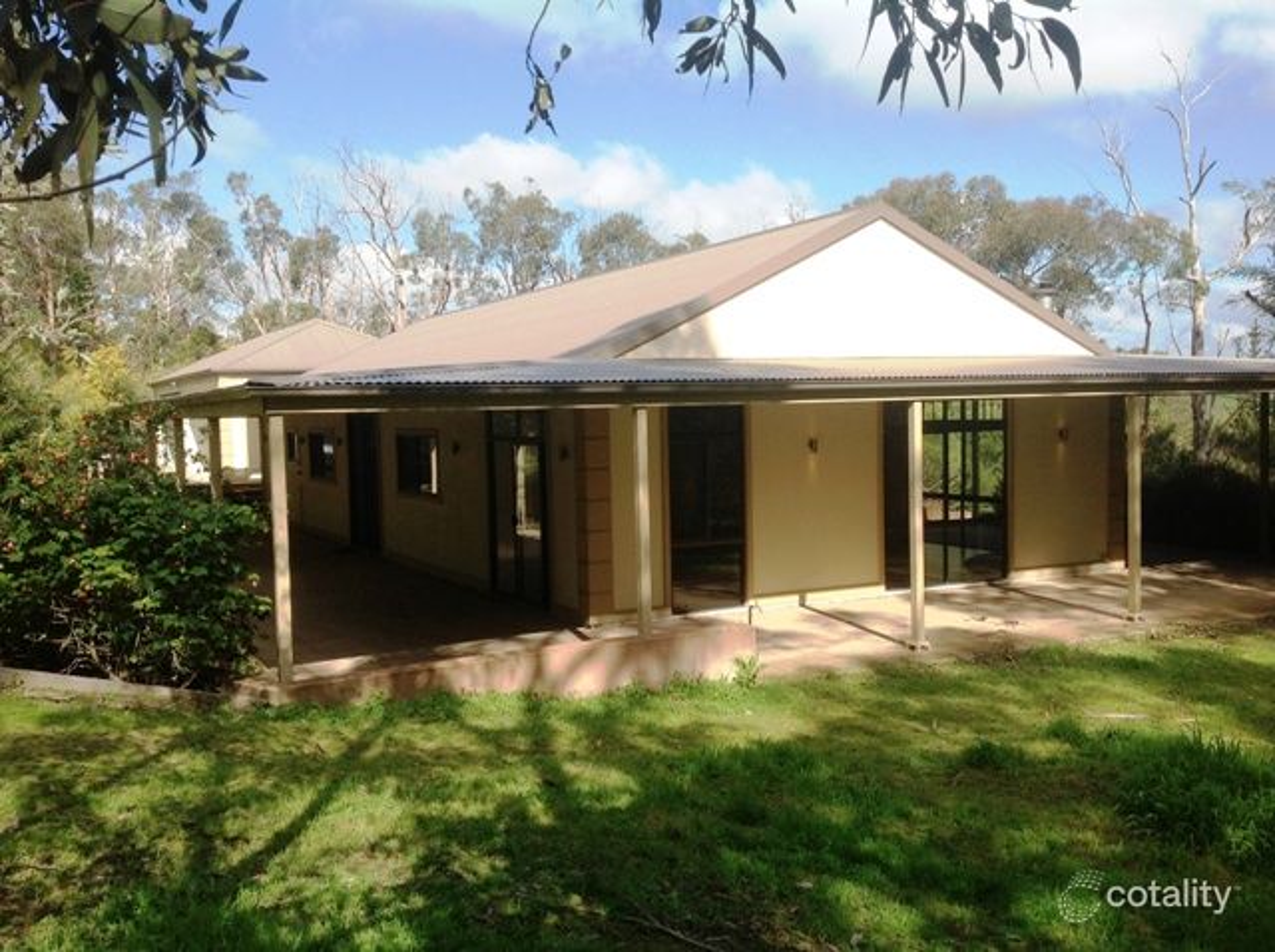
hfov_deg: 52.7
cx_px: 638
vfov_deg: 40.6
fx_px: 1287
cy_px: 476
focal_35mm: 35
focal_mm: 4.28
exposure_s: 1/1314
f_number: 2.4
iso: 50
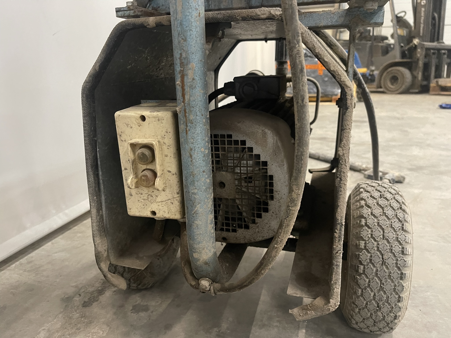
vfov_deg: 53.1
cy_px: 169
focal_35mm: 26
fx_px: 339
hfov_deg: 67.3
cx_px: 226
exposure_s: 1/33
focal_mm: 5.1
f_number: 1.6
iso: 500
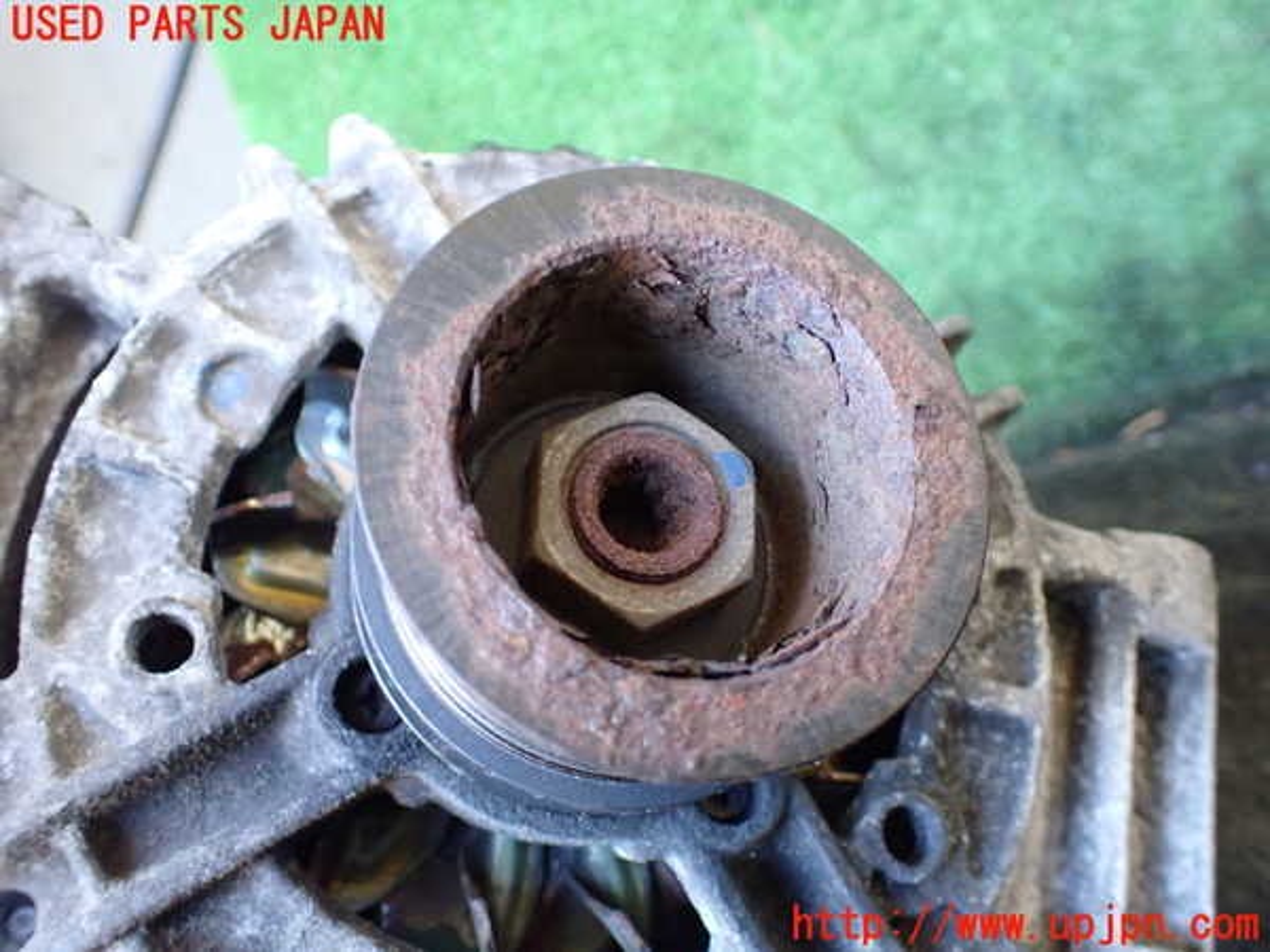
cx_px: 635
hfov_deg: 60.0
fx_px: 1101
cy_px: 476
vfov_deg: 46.8
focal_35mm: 30
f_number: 2.3
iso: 800
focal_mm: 5.4
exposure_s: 1/50
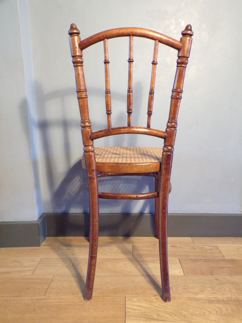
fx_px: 261
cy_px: 162
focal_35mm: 28
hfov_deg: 49.7
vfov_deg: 63.4
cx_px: 121
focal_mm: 5
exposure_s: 1/17
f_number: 3.1
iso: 653
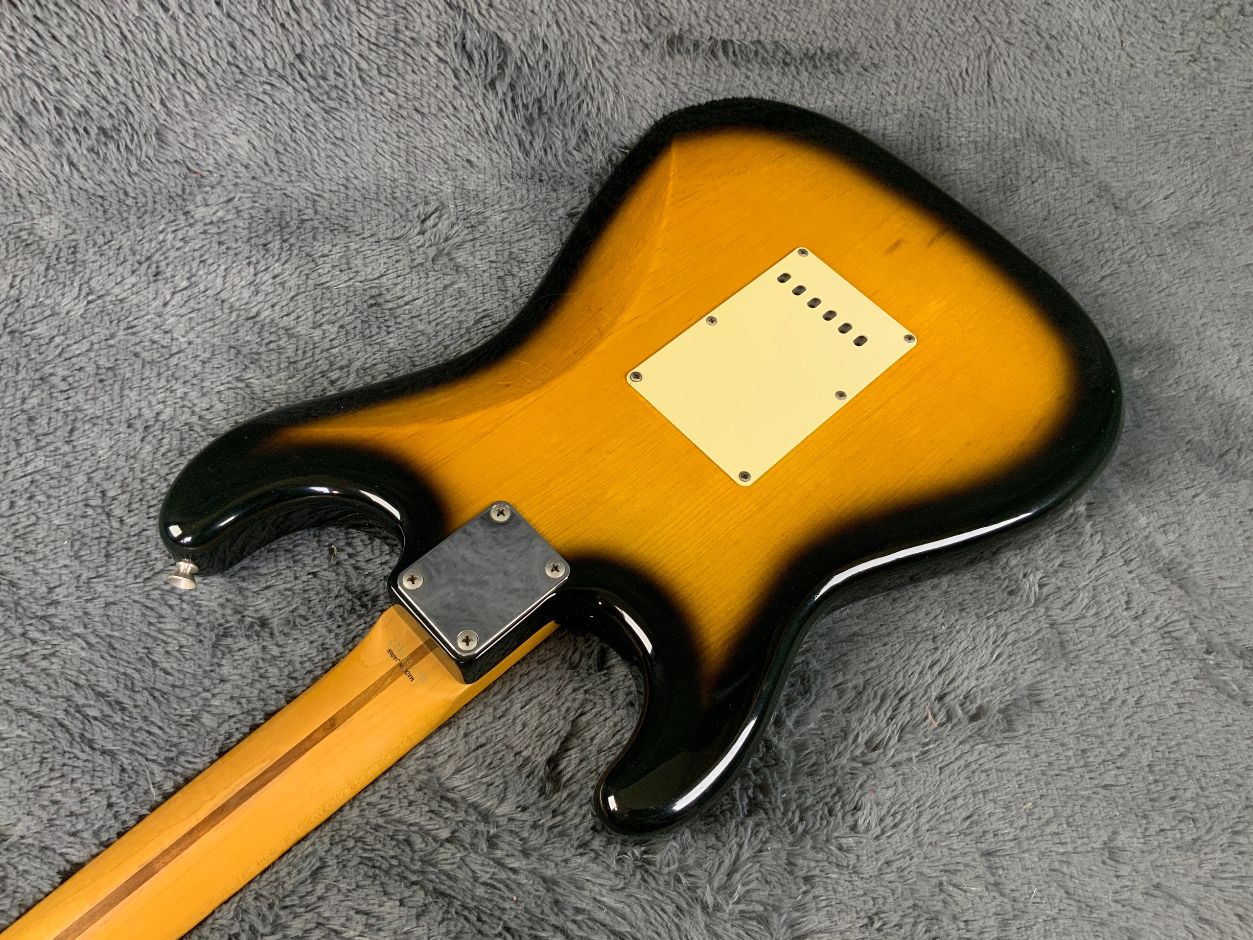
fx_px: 1050
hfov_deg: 61.7
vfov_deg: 48.2
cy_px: 470
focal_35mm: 29
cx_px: 626
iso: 50
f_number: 1.8
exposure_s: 1/50
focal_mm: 3
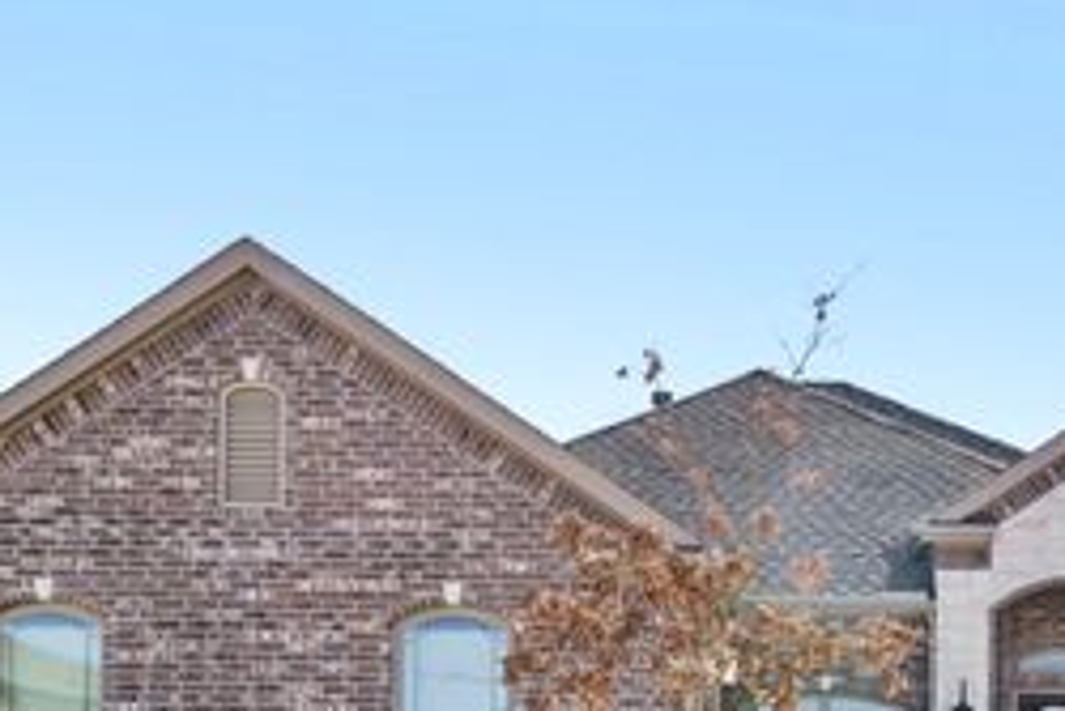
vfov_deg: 21.9
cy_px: 700
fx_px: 1776
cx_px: 754
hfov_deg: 32.9
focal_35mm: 60
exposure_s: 1/1000
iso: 400
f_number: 8
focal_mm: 30
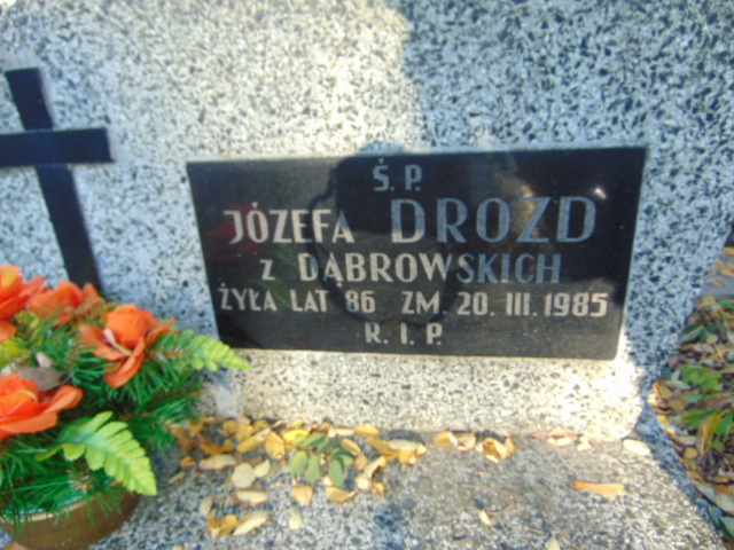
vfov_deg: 54.9
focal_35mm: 25
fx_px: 530
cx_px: 367
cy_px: 275
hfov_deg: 69.4
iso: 80
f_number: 3
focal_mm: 4.5
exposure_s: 1/60
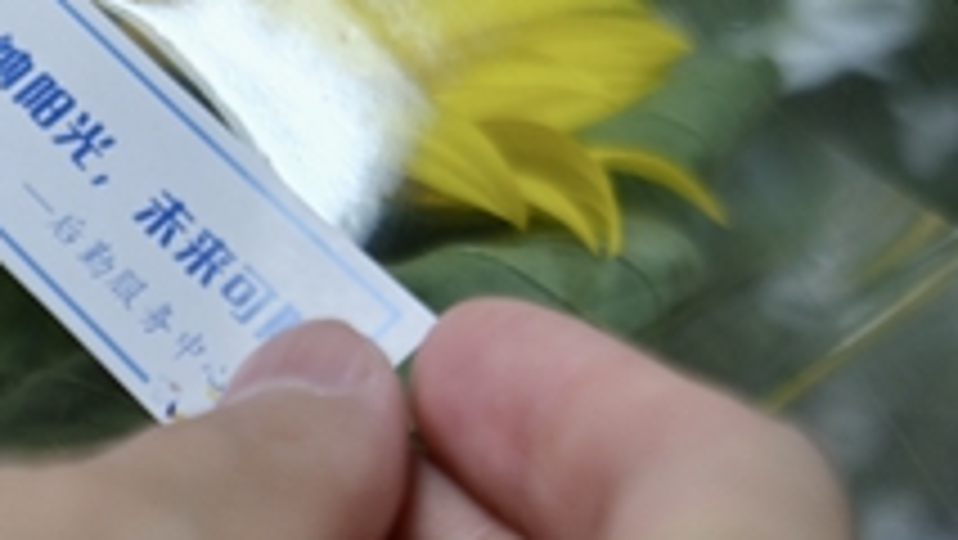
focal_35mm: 245
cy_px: 140
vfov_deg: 5.0
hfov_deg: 8.7
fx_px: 6226
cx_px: -121
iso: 640
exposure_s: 1/80
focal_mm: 55
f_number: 2.8
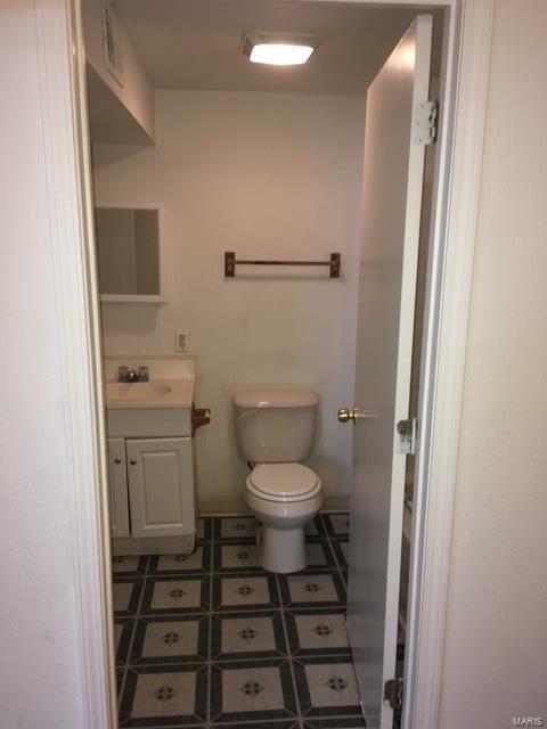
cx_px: 274
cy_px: 364
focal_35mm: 29
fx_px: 611
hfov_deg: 48.2
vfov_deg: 61.7
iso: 80
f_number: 2.2
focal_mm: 4.15
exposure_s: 1/24
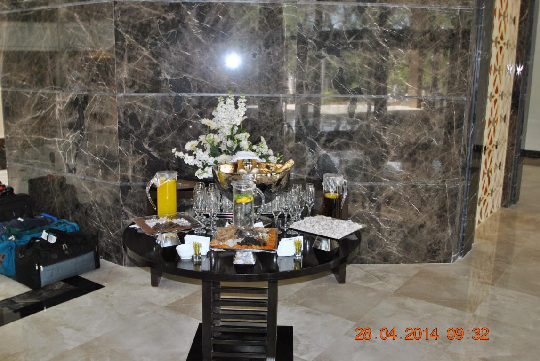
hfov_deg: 53.1
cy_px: 180
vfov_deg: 37.0
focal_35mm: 36
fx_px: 541
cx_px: 270
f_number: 4.5
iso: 200
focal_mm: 24
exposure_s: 1/60
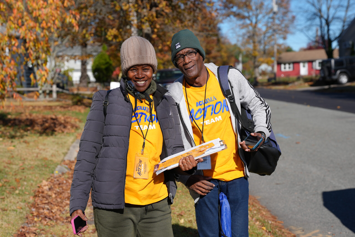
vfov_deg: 20.6
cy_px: 118
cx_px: 178
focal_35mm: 66
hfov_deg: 30.5
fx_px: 651
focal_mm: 66
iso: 100
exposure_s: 1/1000
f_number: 4.5
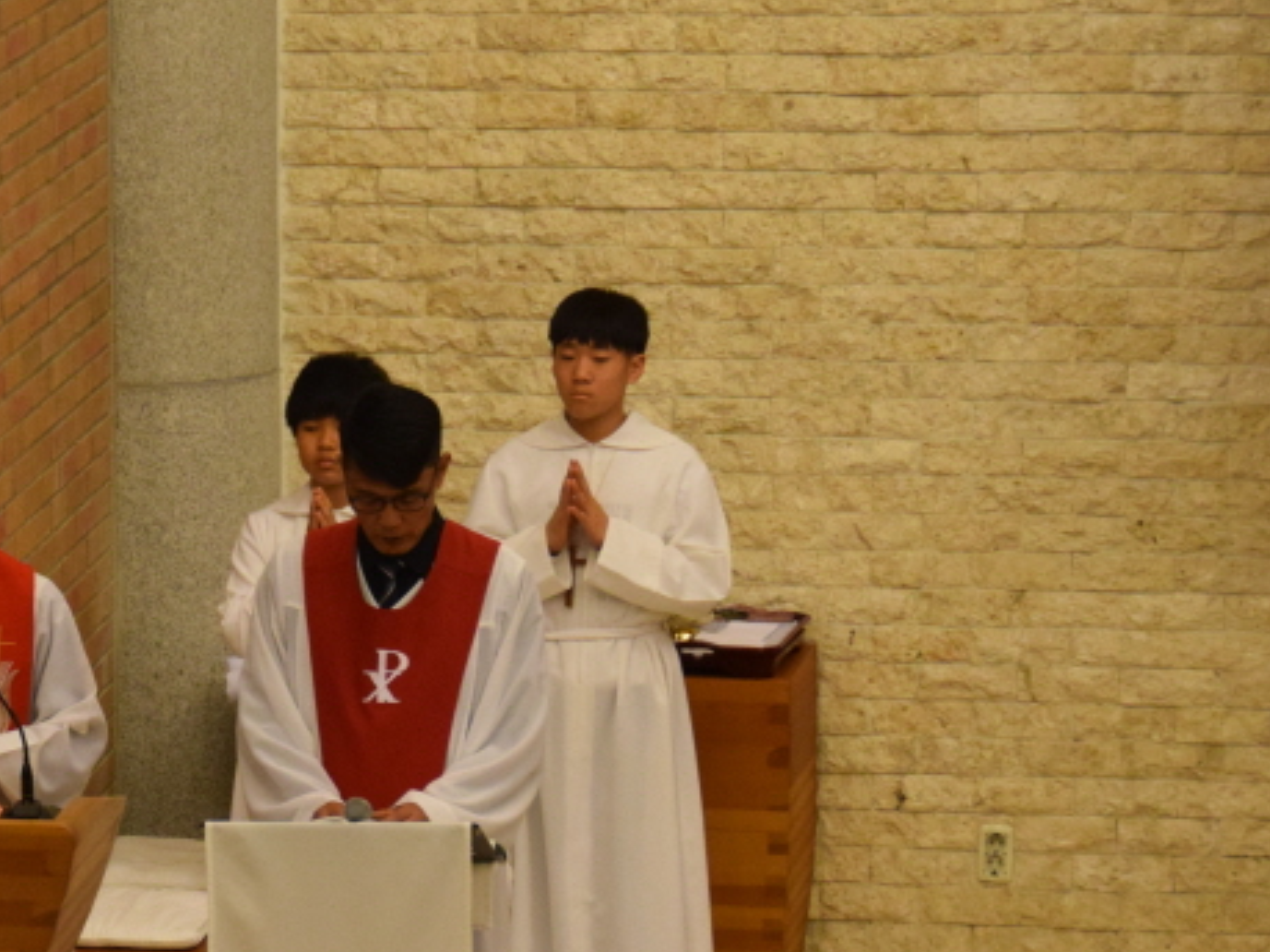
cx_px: -25
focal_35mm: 264
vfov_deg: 5.6
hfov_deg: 7.5
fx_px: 9683
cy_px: 522
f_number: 5
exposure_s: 1/60
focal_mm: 82
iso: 1800
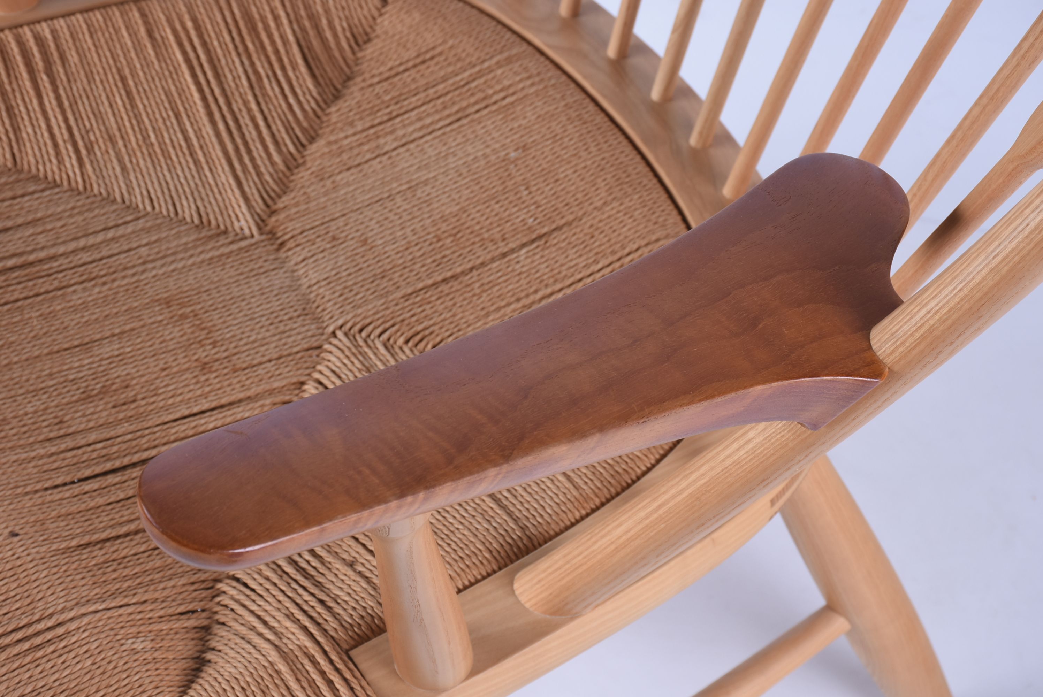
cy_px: 348
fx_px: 2696
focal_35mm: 93
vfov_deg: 14.7
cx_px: 522
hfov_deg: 21.9
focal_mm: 62
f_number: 11
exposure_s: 1/125
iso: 200
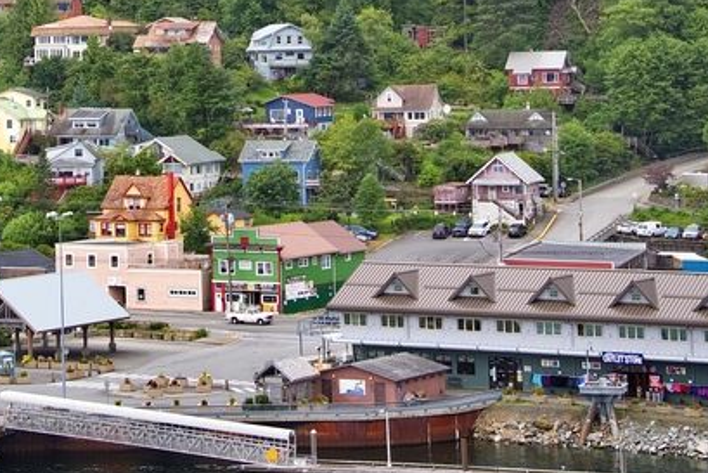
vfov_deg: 9.4
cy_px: -156
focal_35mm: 144
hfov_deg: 14.1
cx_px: 114
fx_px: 2833
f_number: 5
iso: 100
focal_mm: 46
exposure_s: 1/100
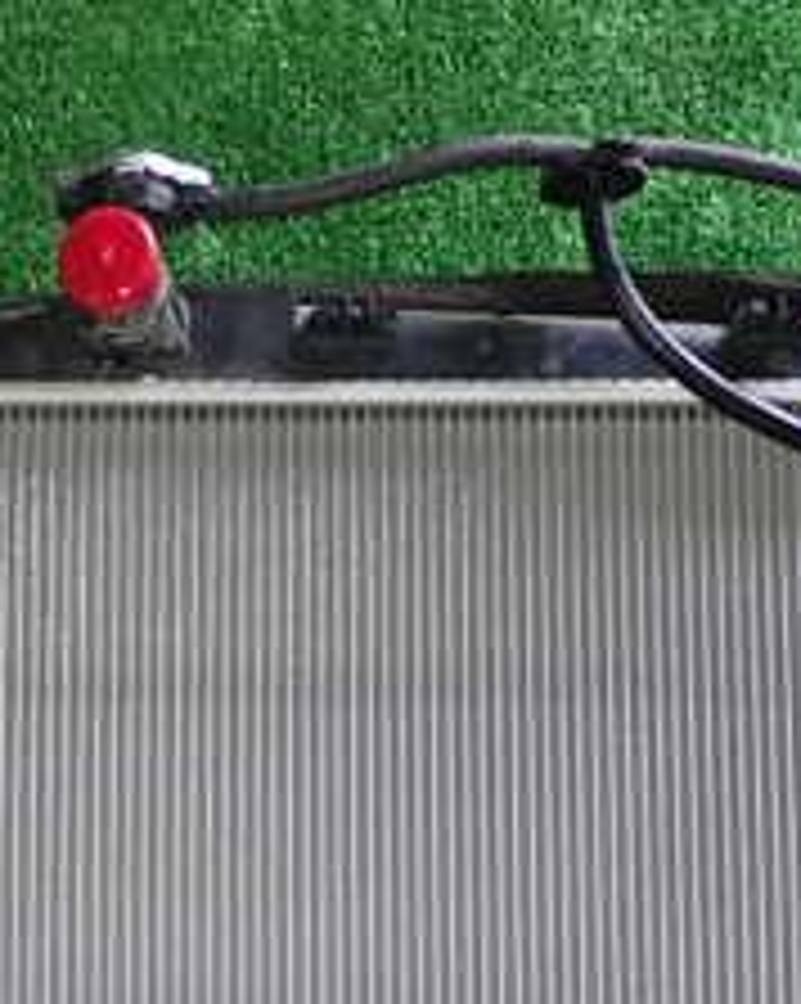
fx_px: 2967
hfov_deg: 15.2
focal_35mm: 100
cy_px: 977
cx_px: 126
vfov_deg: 18.7
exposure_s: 1/40
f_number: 2.7
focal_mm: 6.83
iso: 320
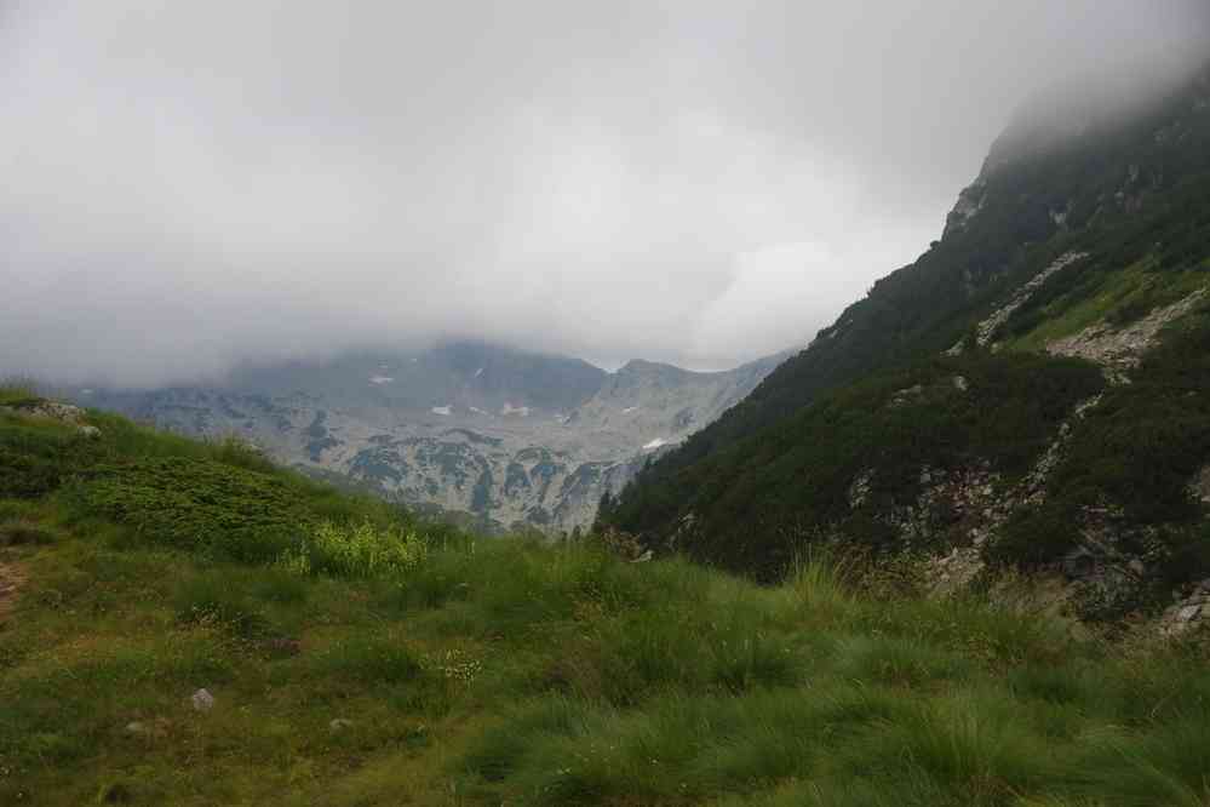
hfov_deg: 37.9
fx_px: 1764
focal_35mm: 52
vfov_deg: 25.8
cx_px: 605
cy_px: 404
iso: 200
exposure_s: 1/60
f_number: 7.1
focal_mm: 35
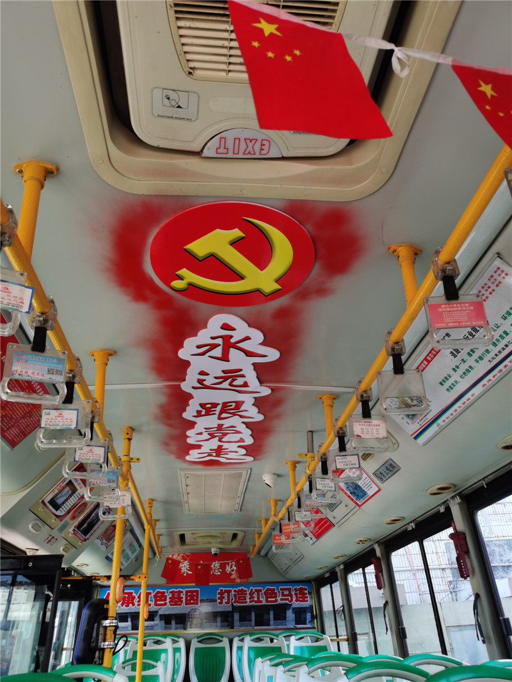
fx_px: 532
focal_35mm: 27
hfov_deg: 51.4
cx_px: 256
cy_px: 341
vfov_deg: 65.3
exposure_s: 1/170
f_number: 1.8
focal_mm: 5.58
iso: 50
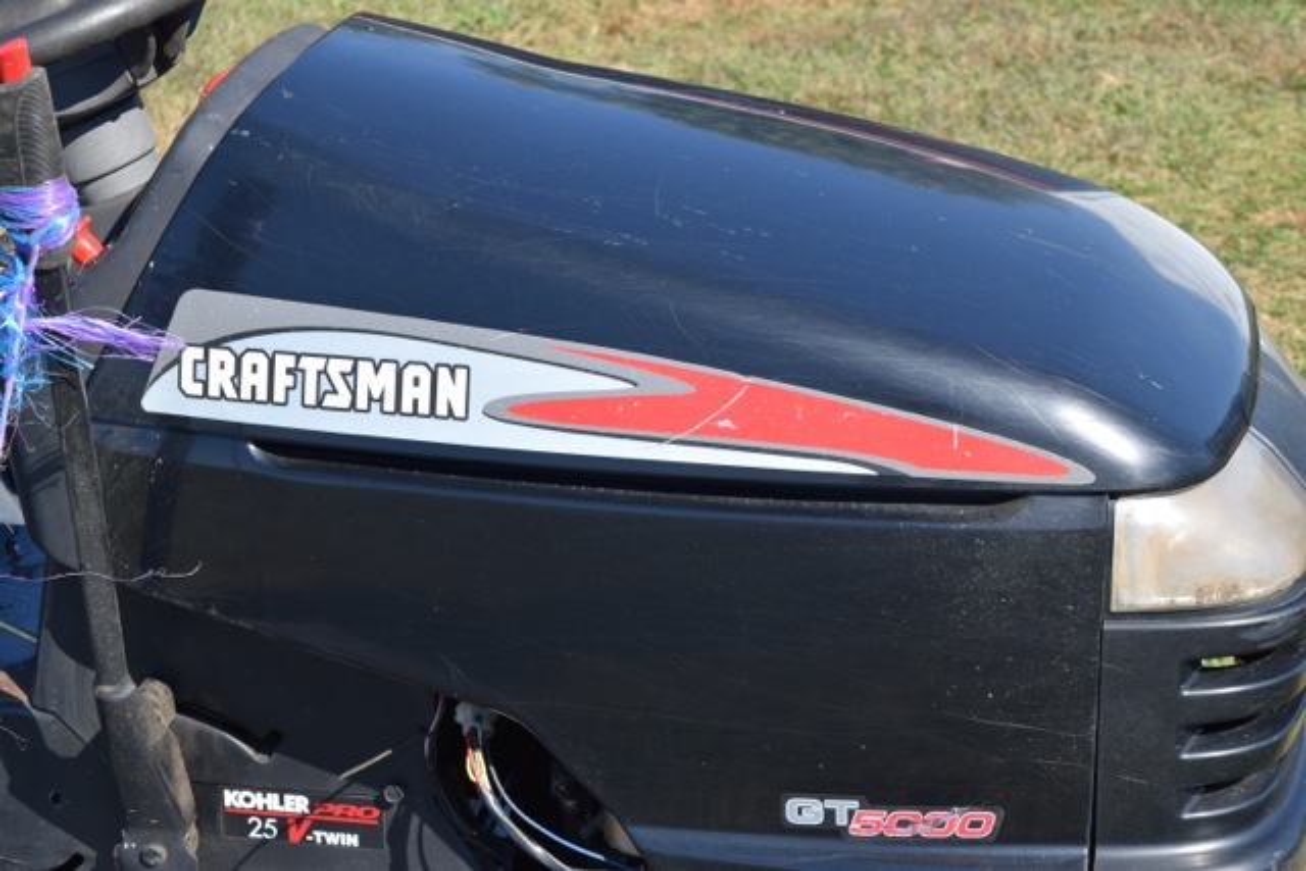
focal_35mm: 82
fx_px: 2993
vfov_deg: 16.6
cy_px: 436
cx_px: 653
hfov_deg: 24.6
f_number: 9
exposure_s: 1/320
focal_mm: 55
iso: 200
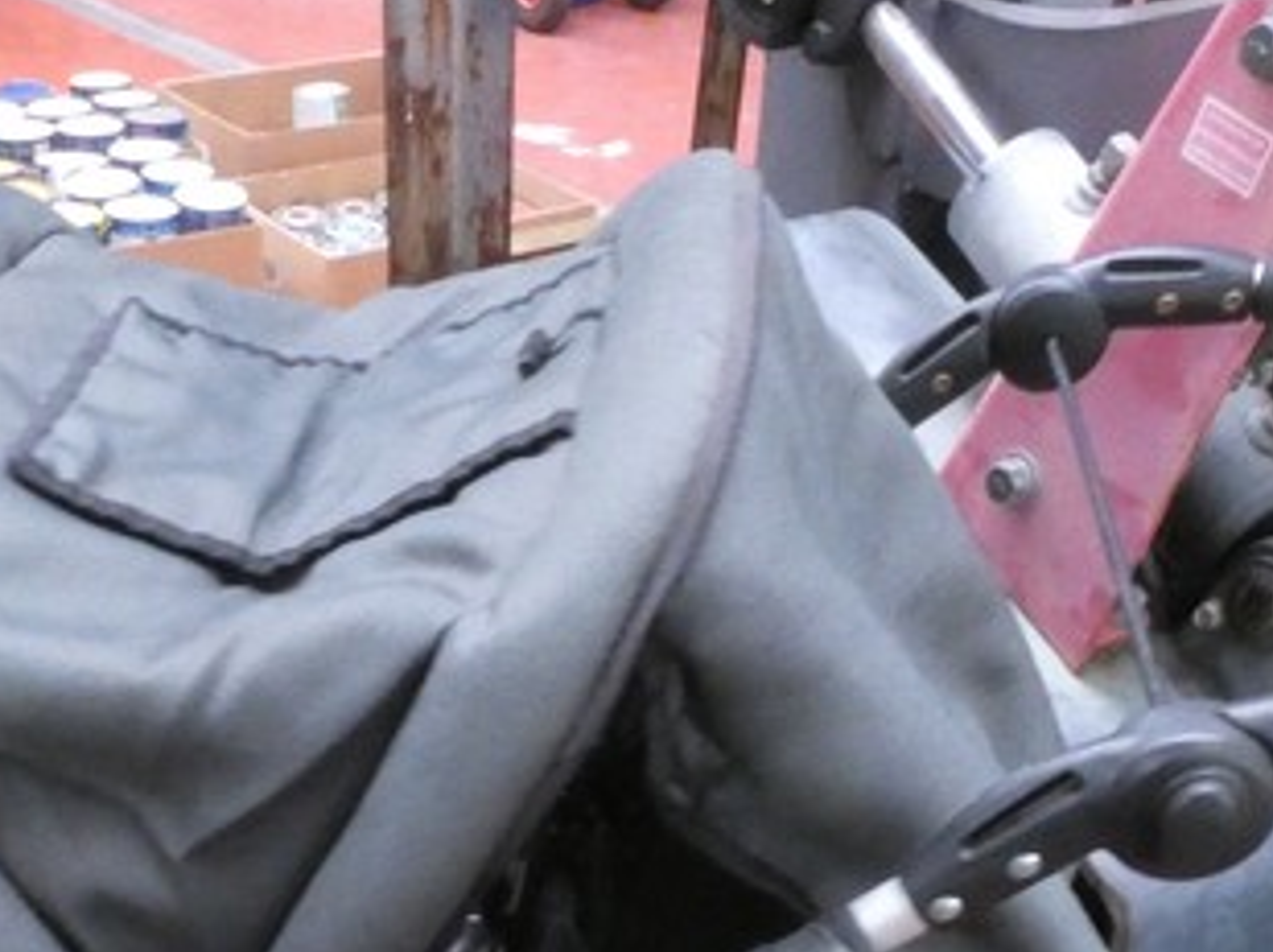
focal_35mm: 47
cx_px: 402
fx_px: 1726
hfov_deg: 39.9
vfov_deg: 27.7
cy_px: 1092
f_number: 8
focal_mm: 3.6
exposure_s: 1/6
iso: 1600
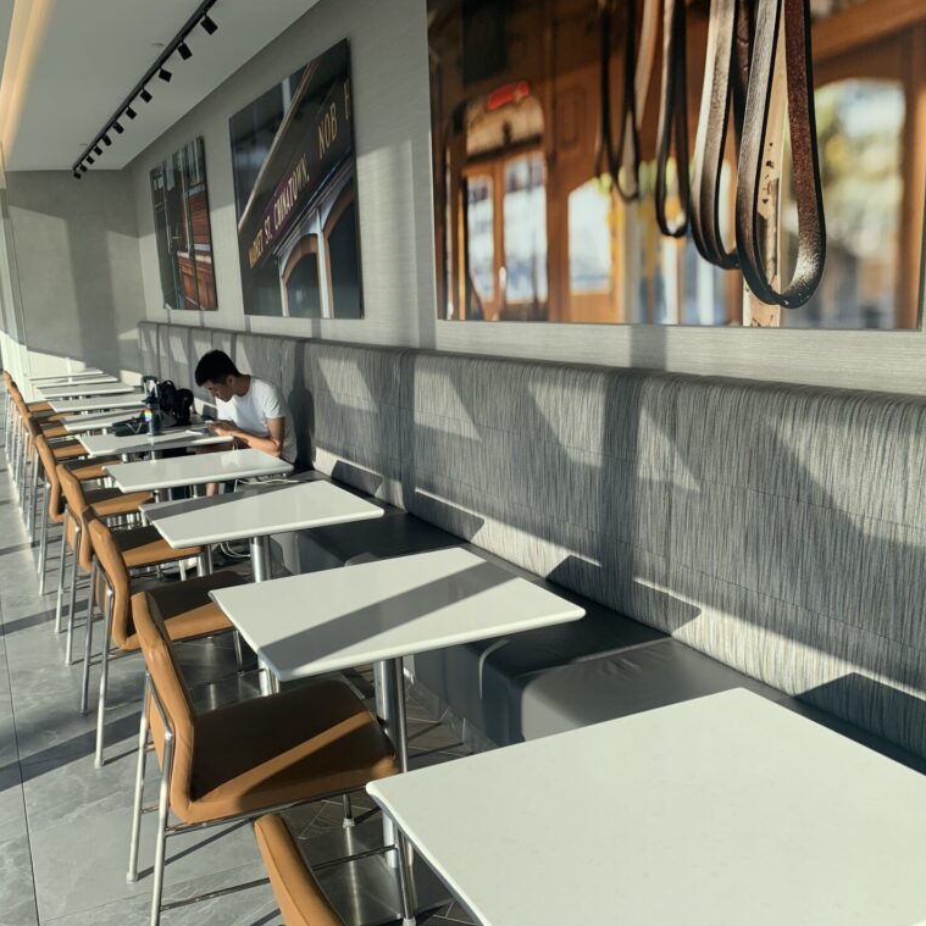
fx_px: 938
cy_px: 465
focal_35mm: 31
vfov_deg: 52.5
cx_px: 350
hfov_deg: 52.0
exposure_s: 1/587
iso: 25
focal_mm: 4.25
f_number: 1.8
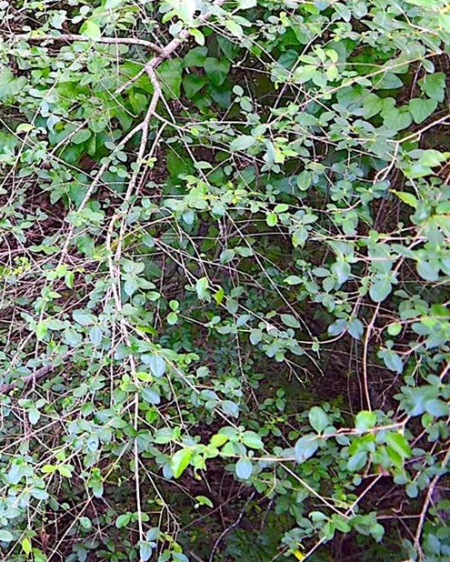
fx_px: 1397
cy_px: -35
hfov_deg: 14.8
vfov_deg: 21.7
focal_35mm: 84
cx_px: -468
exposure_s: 1/80
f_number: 4.5
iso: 400
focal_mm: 18
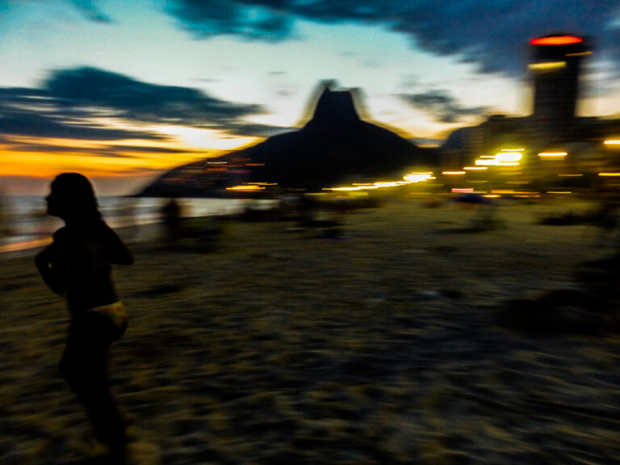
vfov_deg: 53.1
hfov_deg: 67.3
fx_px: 466
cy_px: 232
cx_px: 310
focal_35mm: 26
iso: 400
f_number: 2.8
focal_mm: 4.5
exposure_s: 1/10
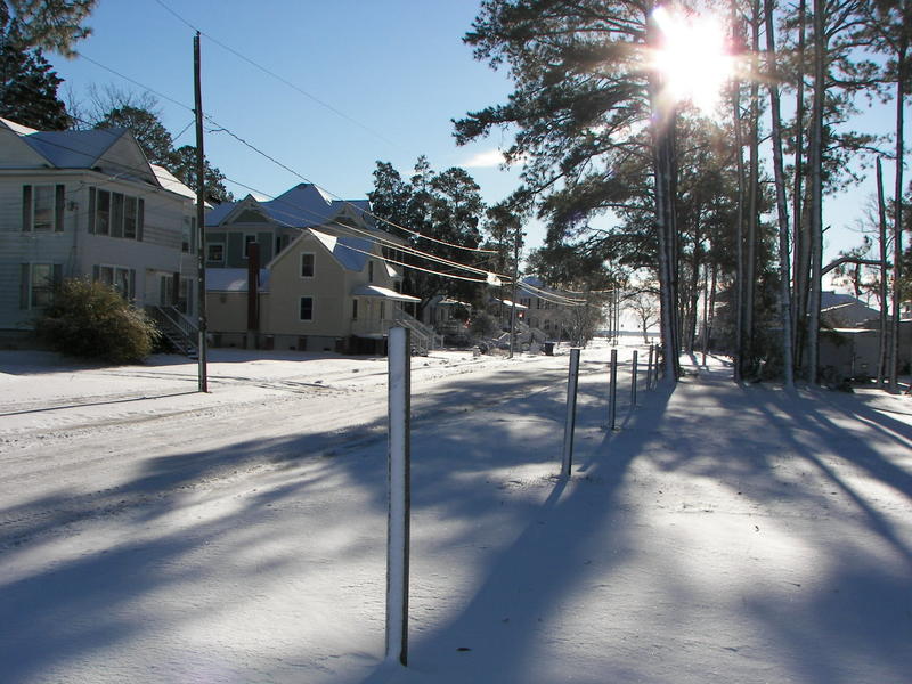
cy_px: 342
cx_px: 456
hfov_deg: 50.1
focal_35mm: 37
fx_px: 975
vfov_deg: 38.7
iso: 50
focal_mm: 6.1
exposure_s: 1/500
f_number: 5.6
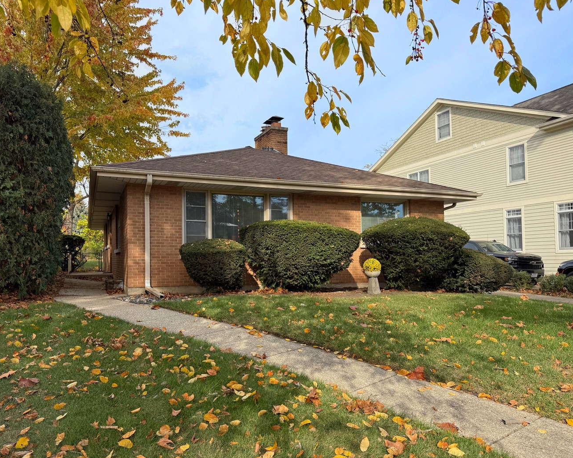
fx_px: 441
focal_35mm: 26
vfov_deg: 54.9
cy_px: 234
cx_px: 271
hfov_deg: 66.0
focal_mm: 6.76
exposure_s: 1/2700
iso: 80
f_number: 1.8
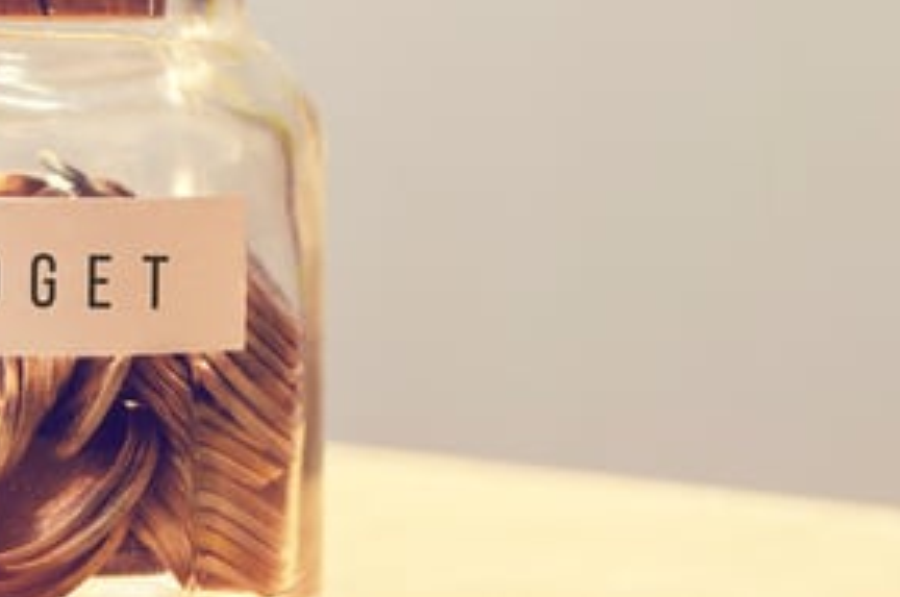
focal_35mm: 208
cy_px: 192
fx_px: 5198
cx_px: 441
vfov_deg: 6.6
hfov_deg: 9.9
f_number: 4
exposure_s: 1/13
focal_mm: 55
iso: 160
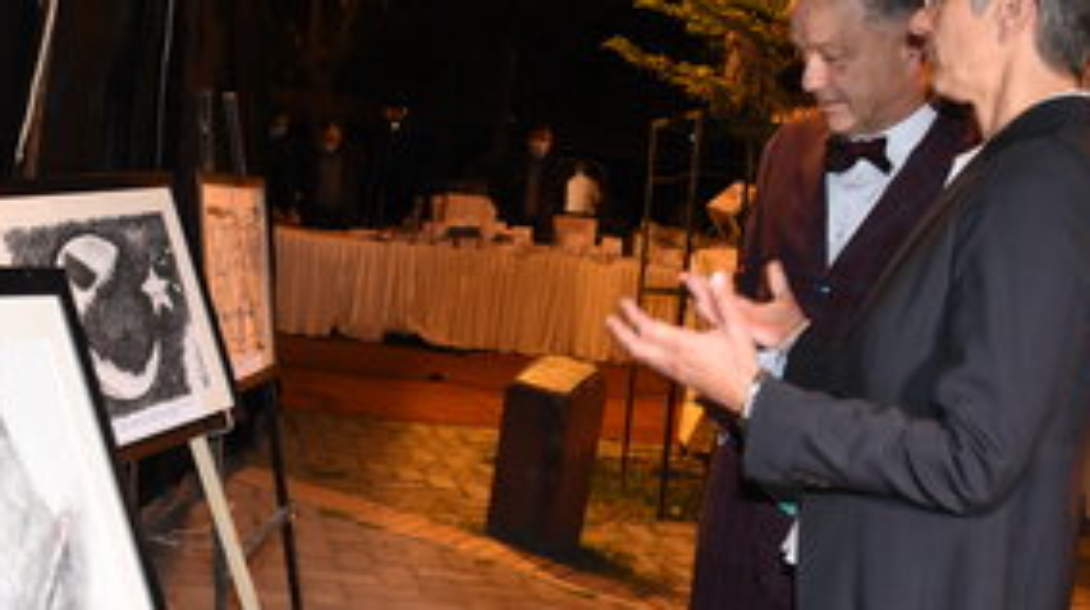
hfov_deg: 39.0
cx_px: 384
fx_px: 1523
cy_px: 345
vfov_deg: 22.6
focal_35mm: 53
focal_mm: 23
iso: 1600
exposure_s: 1/100
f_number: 5.6
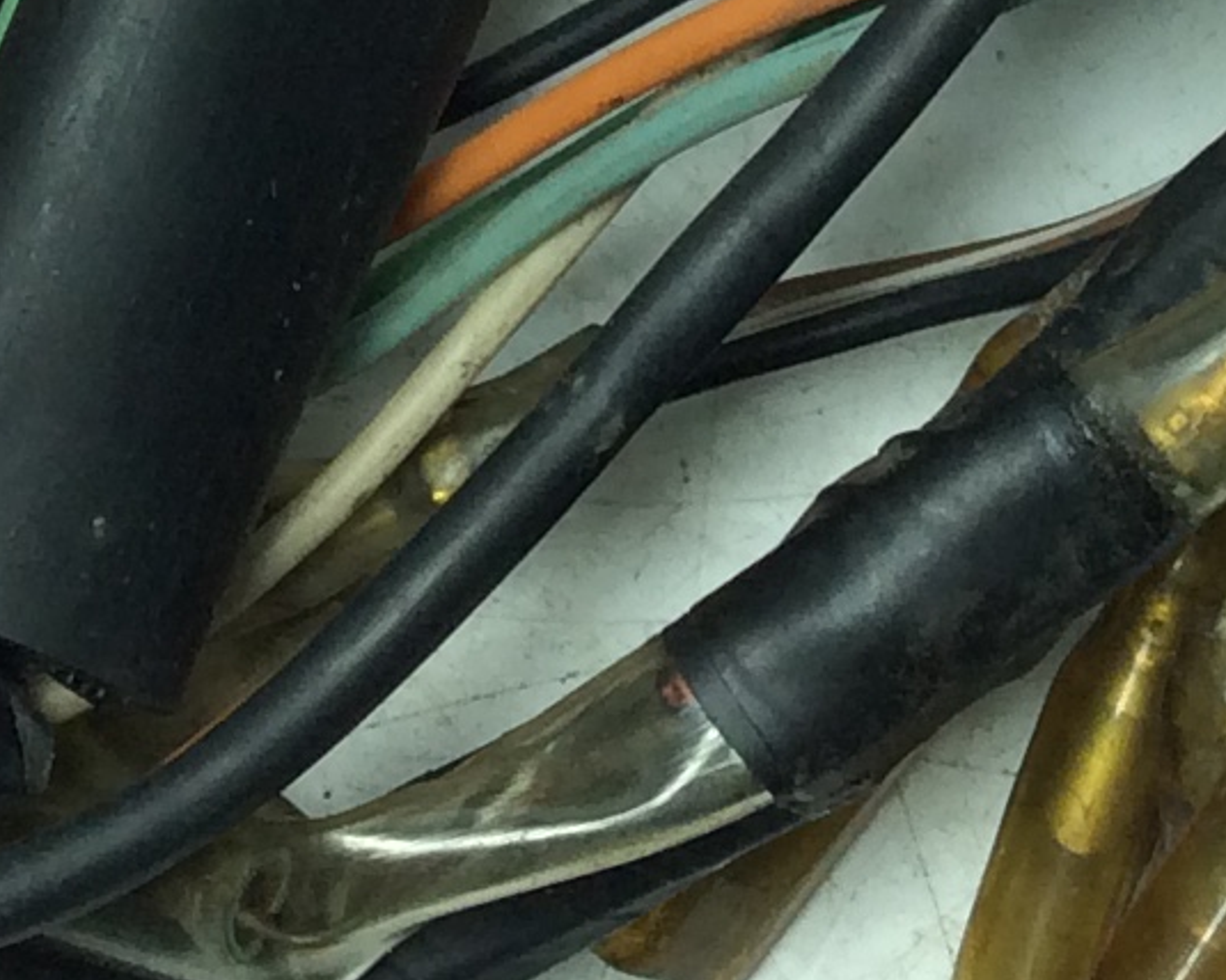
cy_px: -898
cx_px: 502
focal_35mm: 151
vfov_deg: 9.6
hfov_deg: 12.8
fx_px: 5479
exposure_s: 1/266
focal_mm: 3.3
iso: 32
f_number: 2.4
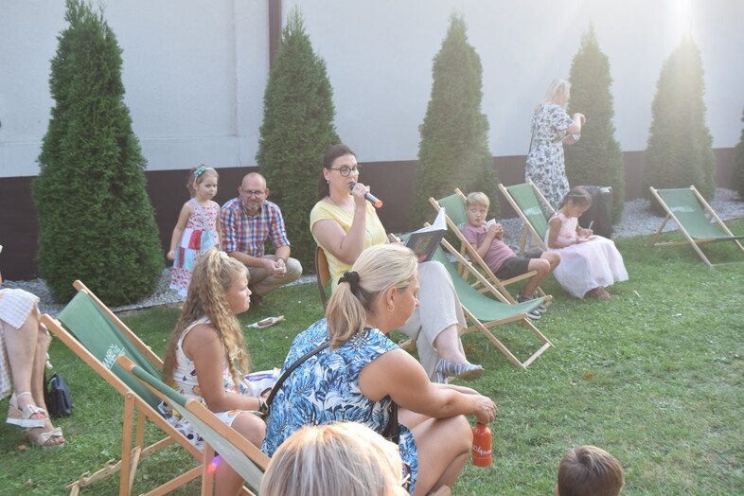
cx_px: 372
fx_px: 868
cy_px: 248
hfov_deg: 46.4
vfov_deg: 31.9
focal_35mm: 42
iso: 400
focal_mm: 28
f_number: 8
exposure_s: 1/250
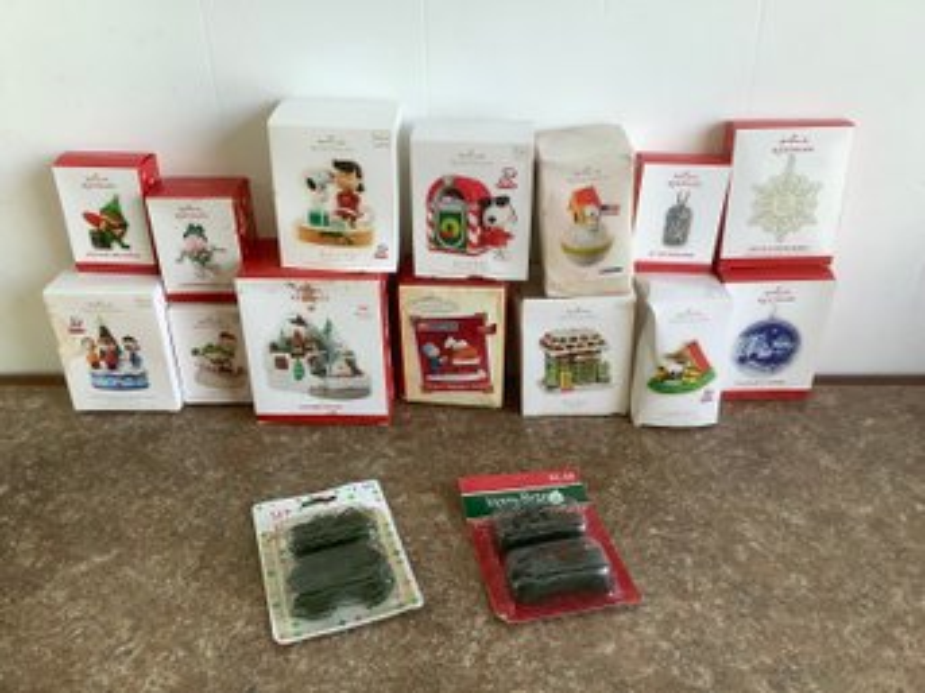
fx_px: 828
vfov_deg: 45.4
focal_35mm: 31
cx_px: 462
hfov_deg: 58.4
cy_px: 346
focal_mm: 3.3
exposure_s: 1/100
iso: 64
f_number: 2.4
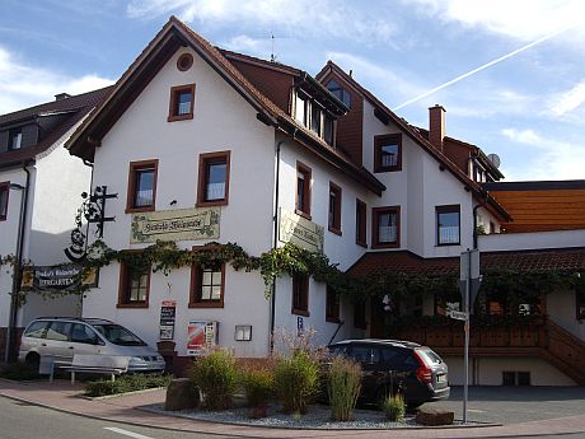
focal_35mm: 46
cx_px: 292
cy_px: 220
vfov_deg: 31.5
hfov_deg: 41.2
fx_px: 777
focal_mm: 9.6
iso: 64
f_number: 3.1
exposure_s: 1/400
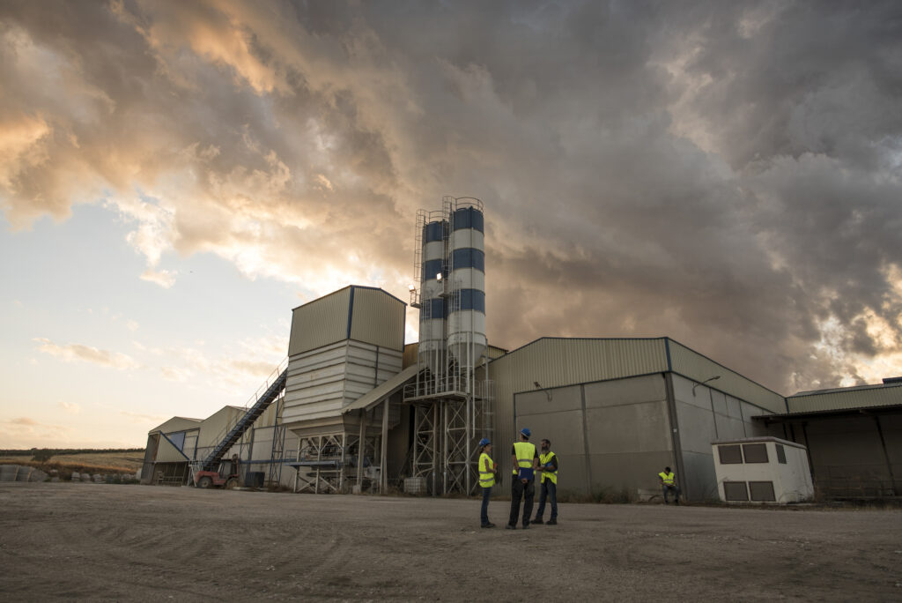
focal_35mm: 20
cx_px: 451
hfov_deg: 83.9
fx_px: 501
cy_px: 302
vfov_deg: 62.0
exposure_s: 1/320
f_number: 3.5
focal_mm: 20
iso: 160
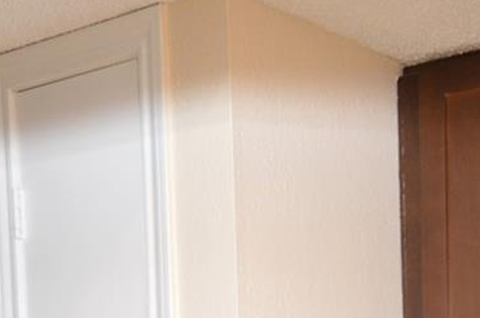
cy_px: 558
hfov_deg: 24.2
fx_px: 1120
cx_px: 274
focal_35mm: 84
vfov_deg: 14.4
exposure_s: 1/60
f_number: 4
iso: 450
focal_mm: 13
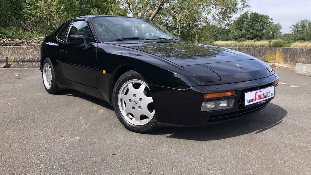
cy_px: 71
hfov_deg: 62.6
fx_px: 256
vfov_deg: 37.7
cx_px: 156
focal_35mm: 31
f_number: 1.8
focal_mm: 3.99
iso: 20
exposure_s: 1/823
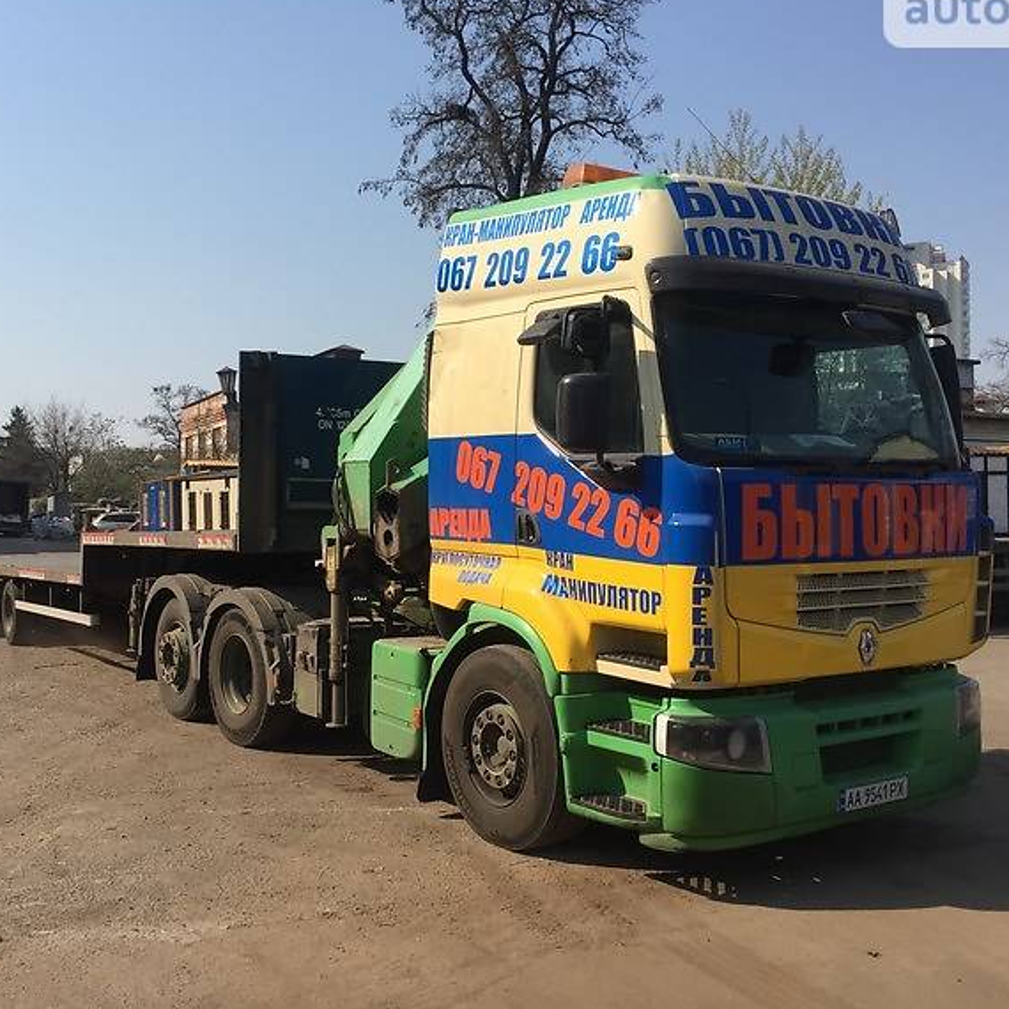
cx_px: 457
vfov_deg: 46.0
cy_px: 481
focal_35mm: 36
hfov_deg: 46.0
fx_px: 1187
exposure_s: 1/2198
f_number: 2.2
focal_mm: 4.2
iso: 32
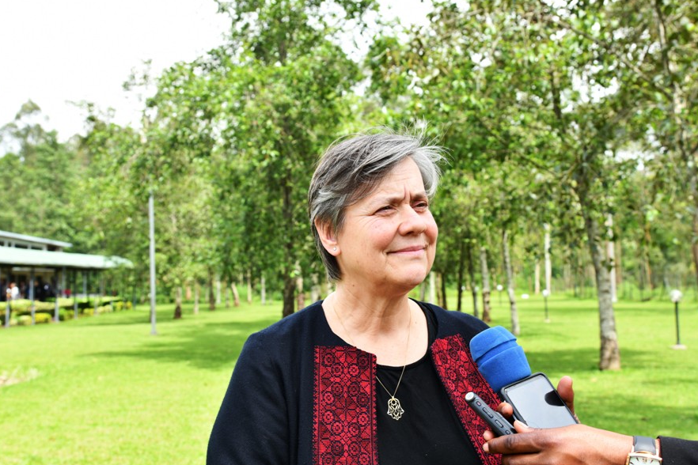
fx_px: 989
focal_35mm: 51
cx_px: 348
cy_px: 233
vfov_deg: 26.5
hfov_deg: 38.9
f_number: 8
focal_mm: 50
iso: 200
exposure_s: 1/100
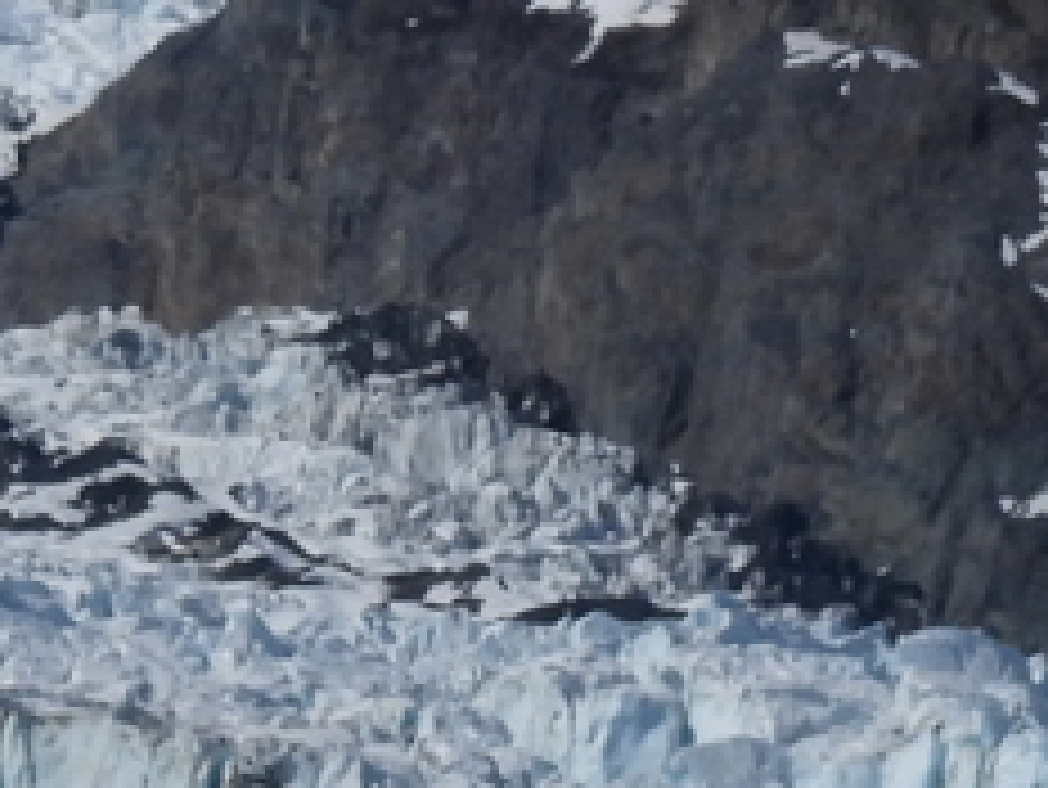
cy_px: 1189
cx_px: -670
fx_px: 28261
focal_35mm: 933
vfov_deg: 1.6
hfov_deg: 2.1
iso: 100
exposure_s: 1/1600
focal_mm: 30.3
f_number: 6.3
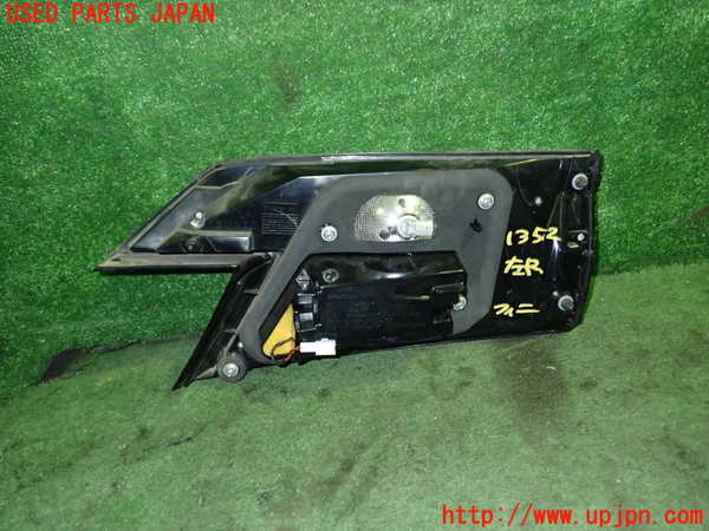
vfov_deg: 46.8
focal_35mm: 30
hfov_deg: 60.0
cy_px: 266
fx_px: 614
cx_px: 354
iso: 800
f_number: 6.3
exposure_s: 1/30
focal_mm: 5.4
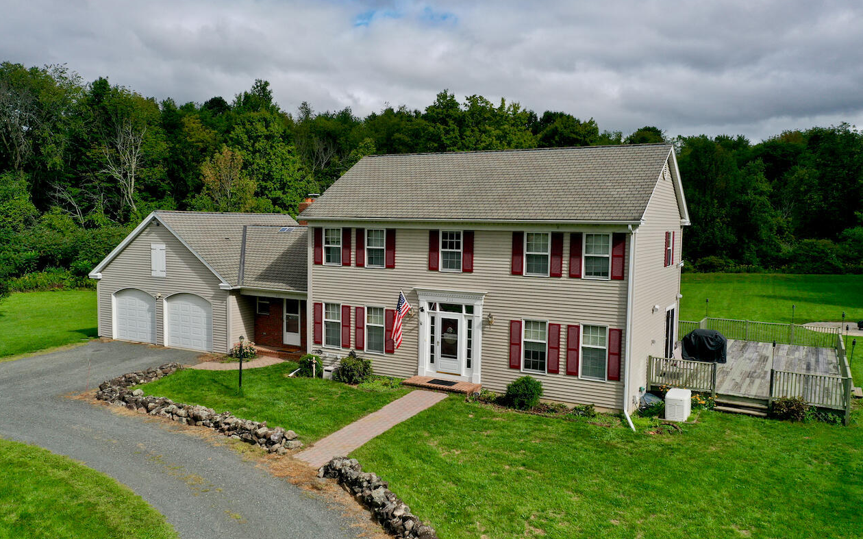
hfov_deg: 64.6
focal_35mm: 29
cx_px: 425
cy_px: 283
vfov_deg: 43.1
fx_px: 682
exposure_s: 1/80
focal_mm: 10.26
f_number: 4
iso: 100
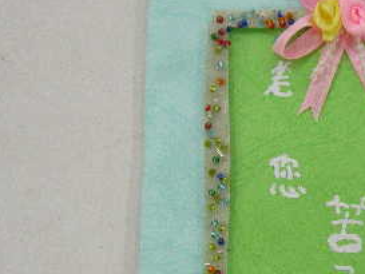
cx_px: 338
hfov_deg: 20.0
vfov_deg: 15.3
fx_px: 1013
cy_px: 242
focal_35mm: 96
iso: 400
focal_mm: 8.5
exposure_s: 1/63.3
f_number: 2.9
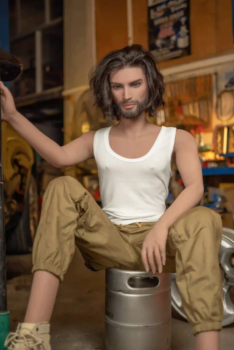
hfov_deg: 30.5
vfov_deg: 44.5
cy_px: 188
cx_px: 123
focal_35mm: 44
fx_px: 429
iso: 250
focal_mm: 40
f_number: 2
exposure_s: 1/60
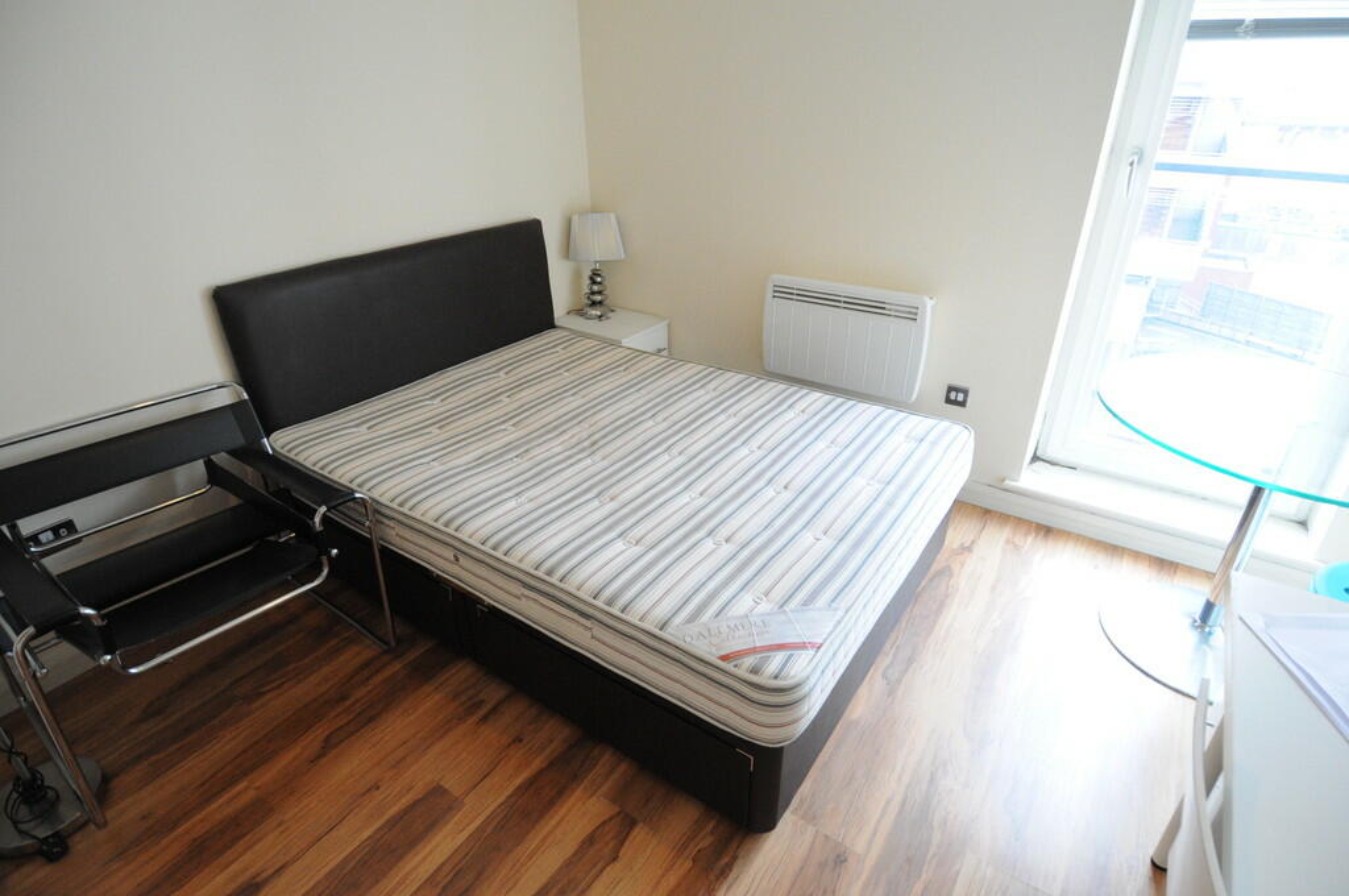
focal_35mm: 18
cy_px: 448
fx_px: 674
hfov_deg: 90.1
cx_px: 674
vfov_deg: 67.2
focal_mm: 12
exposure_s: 1/100
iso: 1600
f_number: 4
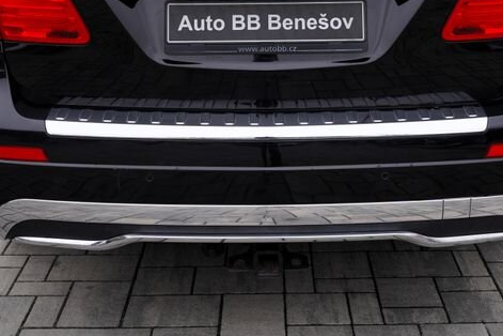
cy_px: -7
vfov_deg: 20.8
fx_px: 880
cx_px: 273
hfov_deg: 31.9
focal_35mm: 63
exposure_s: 1/125
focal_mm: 29
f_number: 5.6
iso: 100
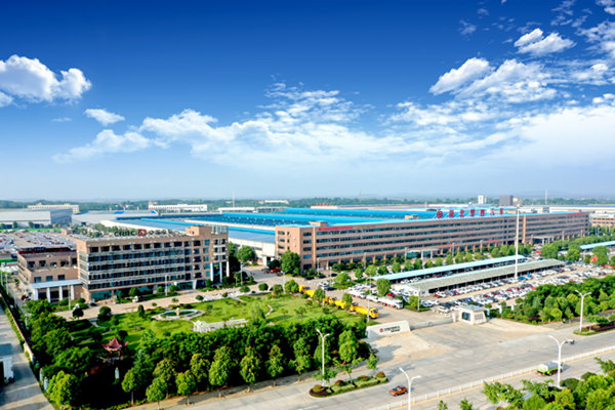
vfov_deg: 46.4
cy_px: 205
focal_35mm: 28
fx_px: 478
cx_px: 308
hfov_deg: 65.5
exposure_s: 1/80
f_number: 10
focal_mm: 10.26
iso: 100
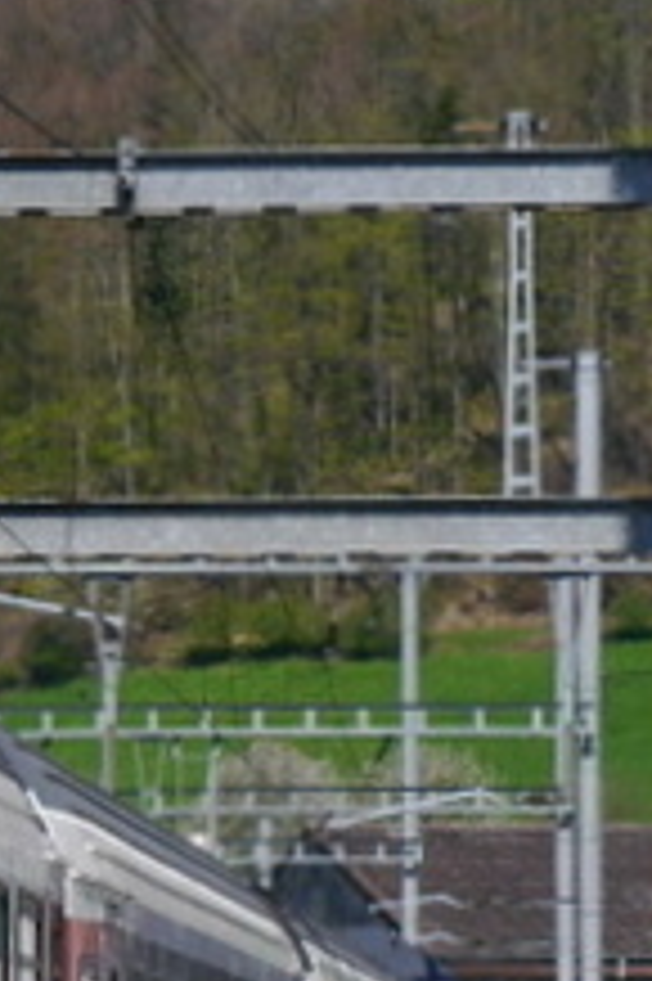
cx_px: -1043
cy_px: 1033
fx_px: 12869
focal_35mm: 473
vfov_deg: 4.4
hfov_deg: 2.9
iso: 160
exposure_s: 1/500
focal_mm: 45
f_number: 7.1
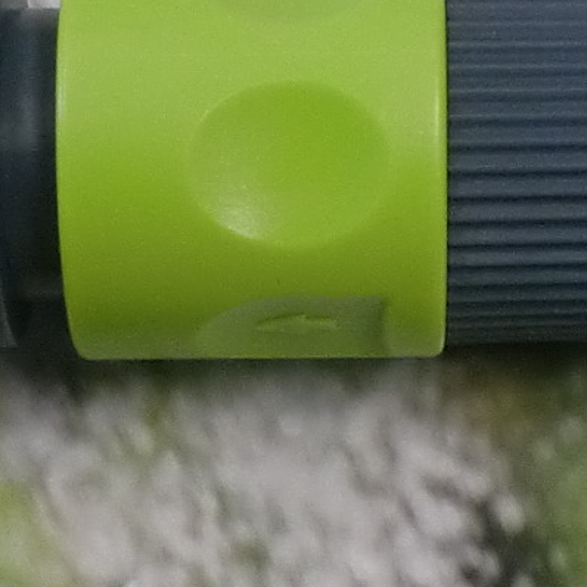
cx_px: 168
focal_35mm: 159
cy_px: 407
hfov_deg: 11.0
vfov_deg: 11.0
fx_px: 3050
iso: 200
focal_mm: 6.3
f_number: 3.1
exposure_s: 1/60
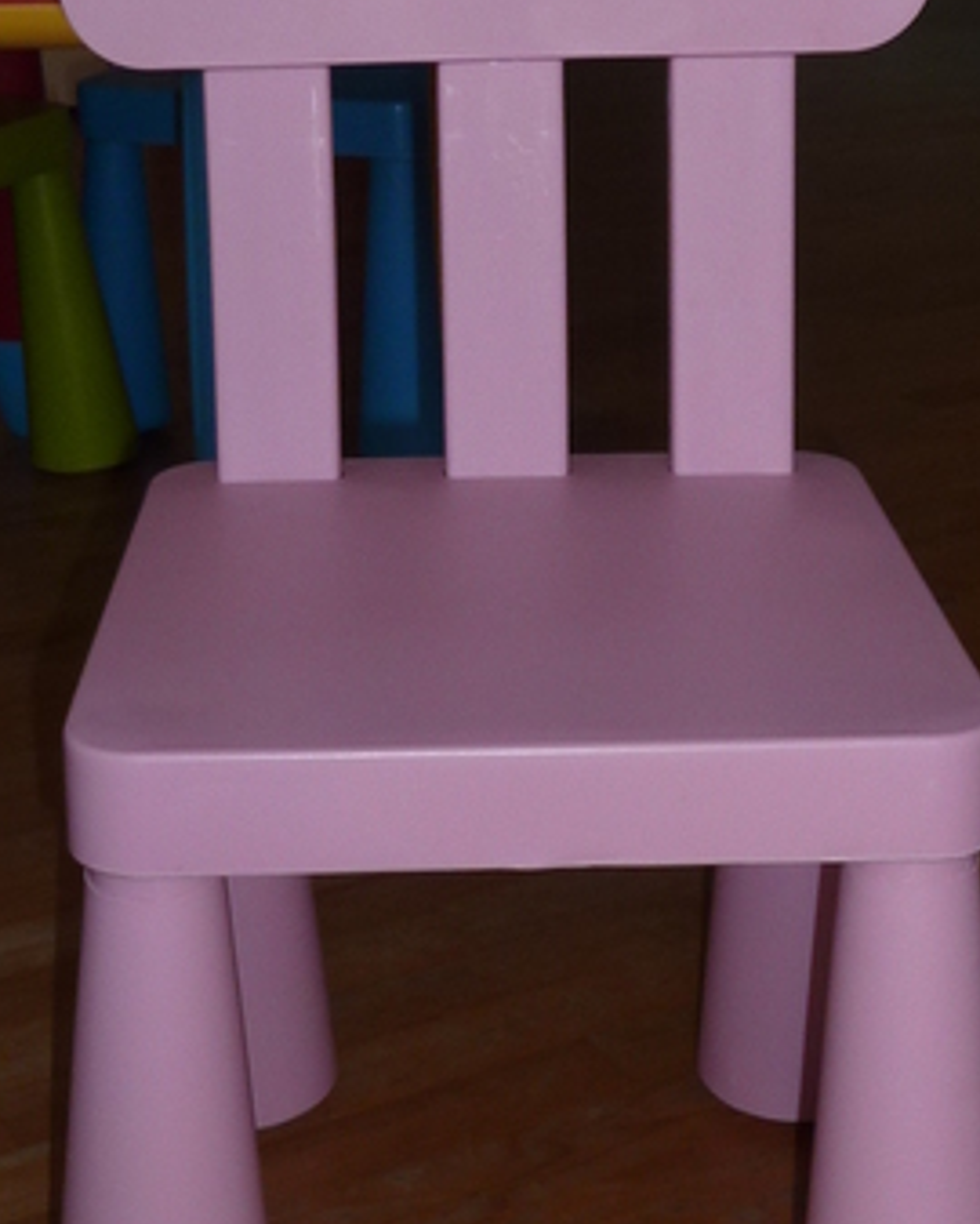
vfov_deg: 28.6
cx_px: 497
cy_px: 494
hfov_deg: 23.2
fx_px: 2391
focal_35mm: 66
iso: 100
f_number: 3.3
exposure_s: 1/30
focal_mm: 4.1
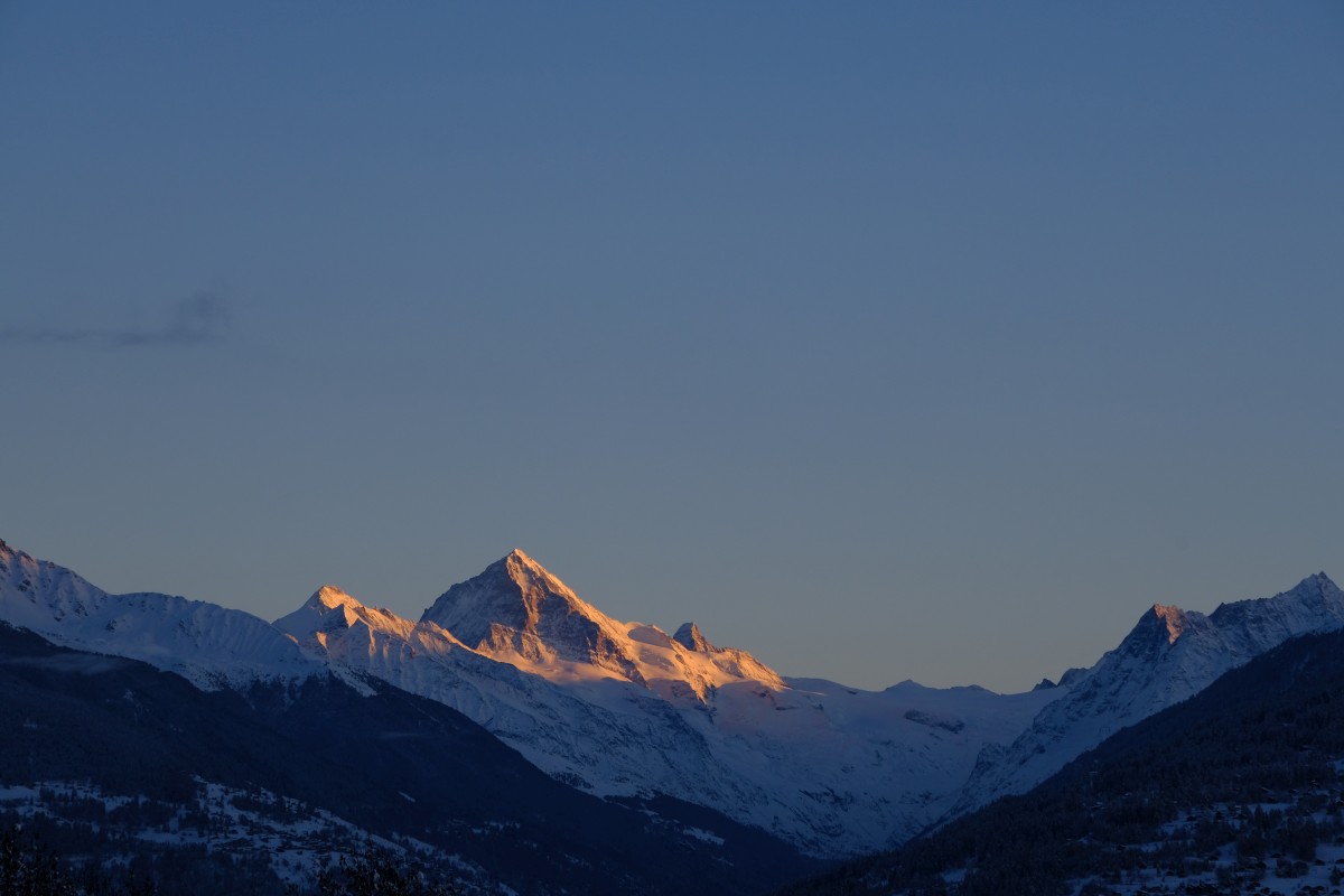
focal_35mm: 120
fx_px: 4480
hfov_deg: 17.1
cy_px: 448
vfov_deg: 11.4
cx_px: 672
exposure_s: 1/240
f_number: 8
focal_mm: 80
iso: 320
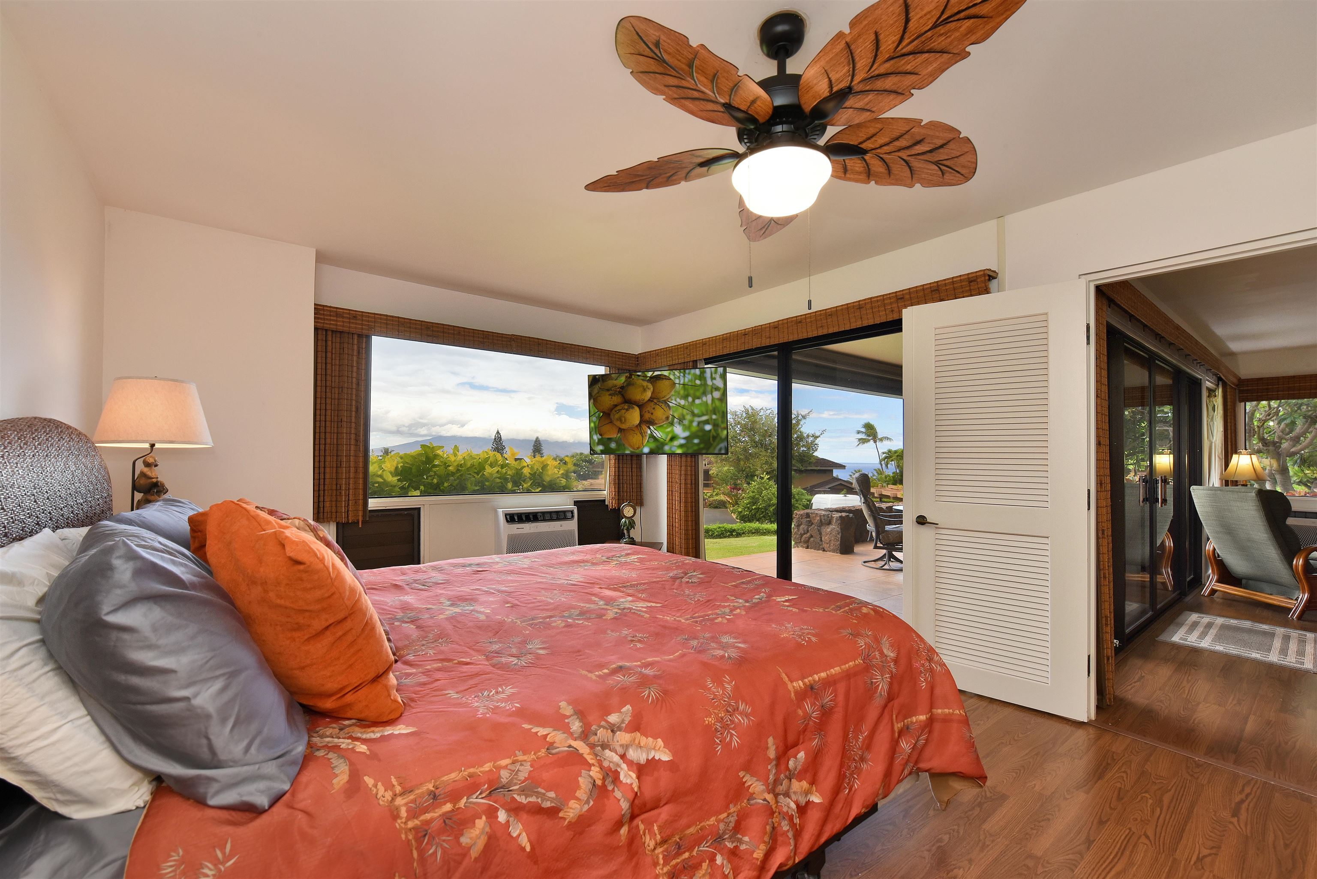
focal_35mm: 14
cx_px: 658
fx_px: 512
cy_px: 440
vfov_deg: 81.2
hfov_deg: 104.2
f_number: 16
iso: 6400
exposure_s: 1/60
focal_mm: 14
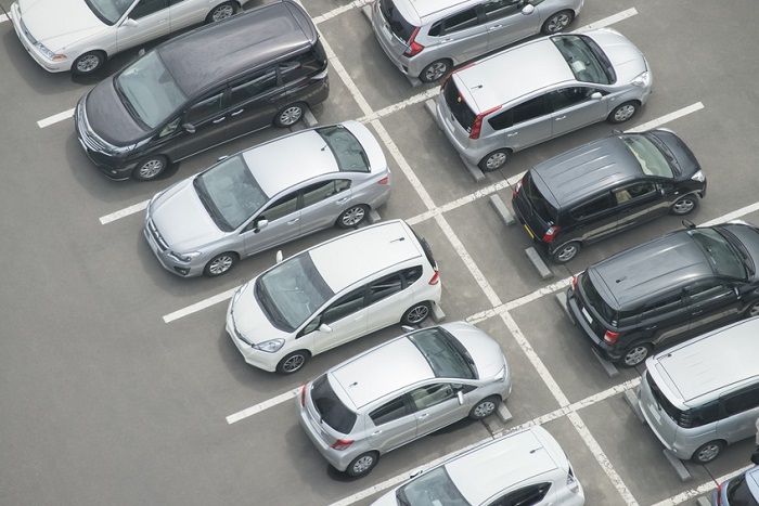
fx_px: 6326
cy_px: 253
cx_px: 380
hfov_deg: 6.9
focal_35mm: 300
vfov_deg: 4.6
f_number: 8
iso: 450
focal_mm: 300
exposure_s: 1/400
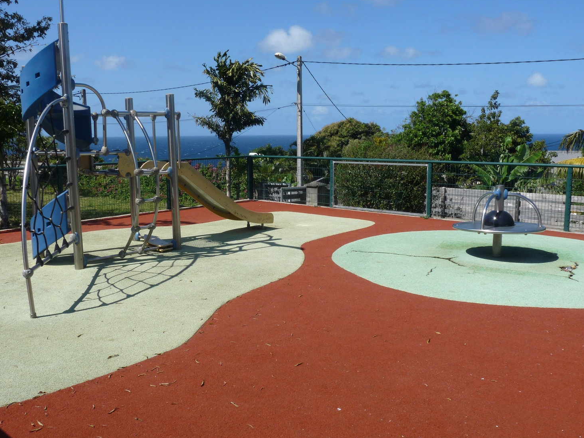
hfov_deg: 53.9
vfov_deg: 41.8
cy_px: 225
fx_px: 574
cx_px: 275
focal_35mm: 34
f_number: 6.3
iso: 100
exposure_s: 1/400
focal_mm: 5.4
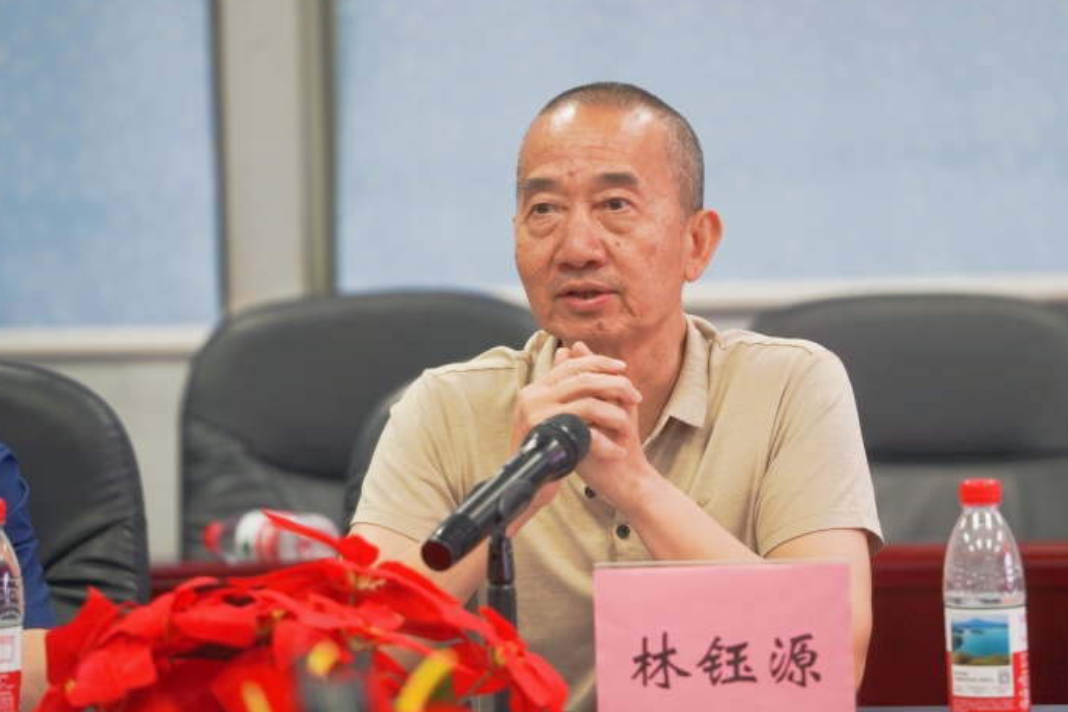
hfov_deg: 10.4
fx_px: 5845
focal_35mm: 197
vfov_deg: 7.0
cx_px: 608
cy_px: 346
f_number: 2.8
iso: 400
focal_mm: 150
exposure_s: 1/60
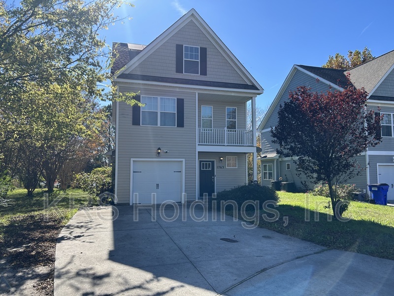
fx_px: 296
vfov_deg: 53.1
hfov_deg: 67.3
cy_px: 148
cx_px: 197
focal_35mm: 26
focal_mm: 5.7
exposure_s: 1/2252
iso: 50
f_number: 1.5
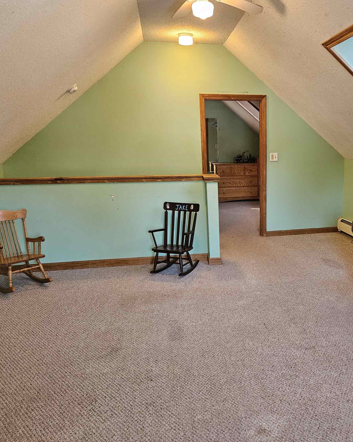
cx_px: 251
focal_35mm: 32
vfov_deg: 55.7
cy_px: 227
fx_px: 418
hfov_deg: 44.7
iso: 400
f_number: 1.8
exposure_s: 1/120
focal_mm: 5.4
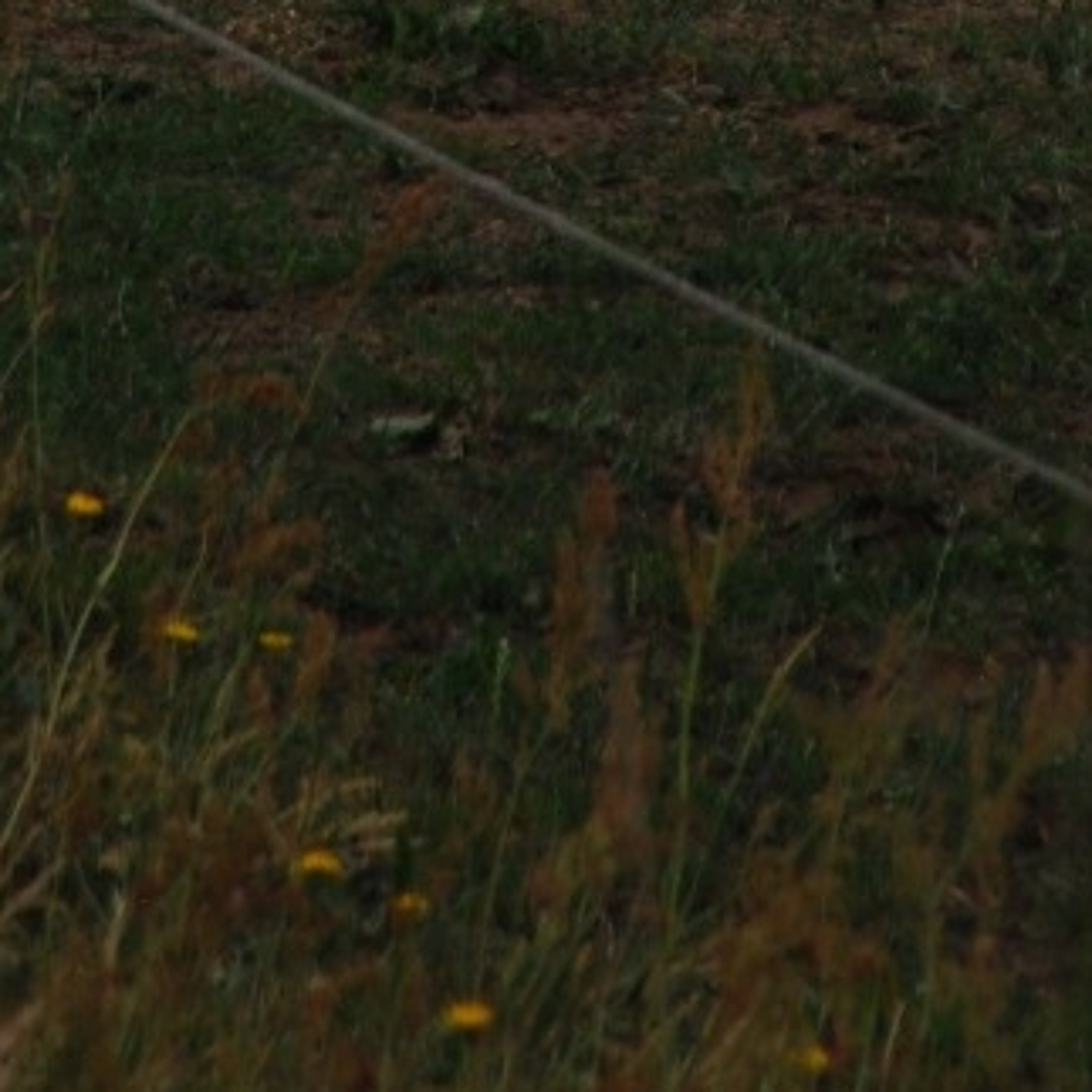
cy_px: -1408
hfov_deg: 2.6
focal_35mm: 669
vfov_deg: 2.6
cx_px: 632
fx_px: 23881
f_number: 5.6
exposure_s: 1/800
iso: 200
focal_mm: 105
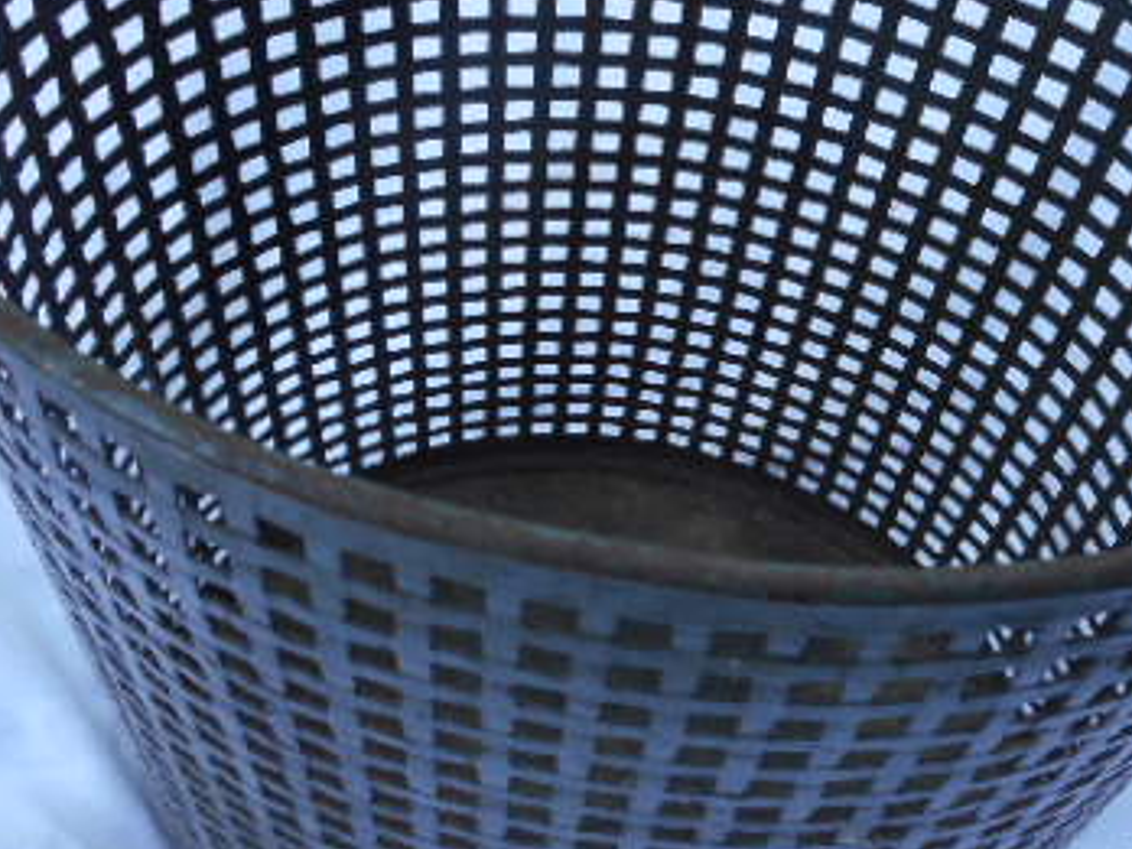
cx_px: 664
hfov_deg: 41.1
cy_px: 364
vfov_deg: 31.5
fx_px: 1504
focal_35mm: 46
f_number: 3.7
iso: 80
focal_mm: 4.5
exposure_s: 1/100
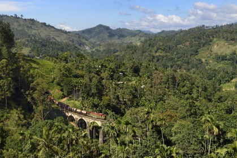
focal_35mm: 40
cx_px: 118
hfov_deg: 48.4
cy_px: 79
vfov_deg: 33.5
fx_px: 264
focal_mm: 40
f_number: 13
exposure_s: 1/400
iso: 400
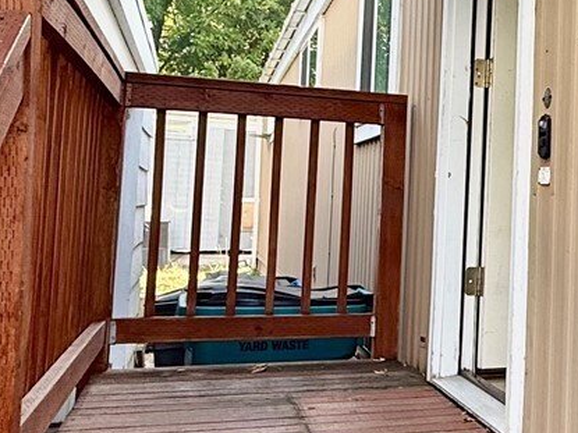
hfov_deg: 31.4
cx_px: 642
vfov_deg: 26.9
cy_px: 146
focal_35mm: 54
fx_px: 901
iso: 50
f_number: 2.2
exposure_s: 1/117
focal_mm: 2.22
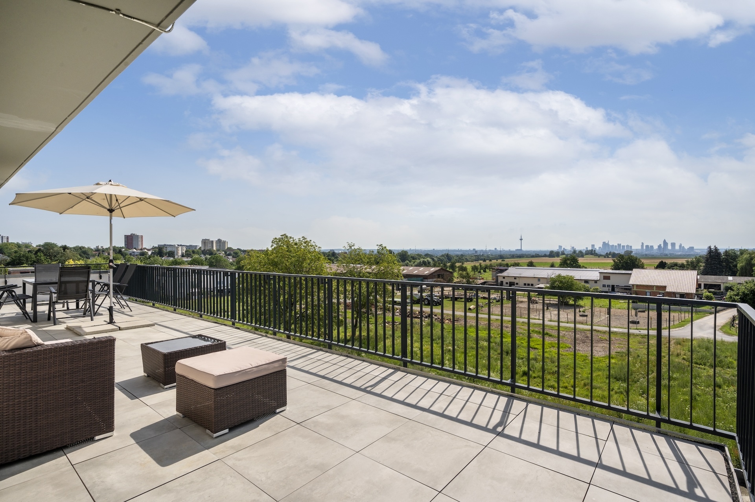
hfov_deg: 91.7
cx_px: 378
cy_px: 251
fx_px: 367
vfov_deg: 68.8
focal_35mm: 18
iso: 200
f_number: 11
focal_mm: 17.5
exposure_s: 1/800
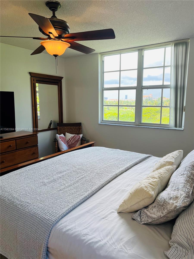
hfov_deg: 53.1
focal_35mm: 26
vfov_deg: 67.3
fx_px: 194
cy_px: 130
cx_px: 97
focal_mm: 5.7
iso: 50
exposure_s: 1/342
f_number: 1.5
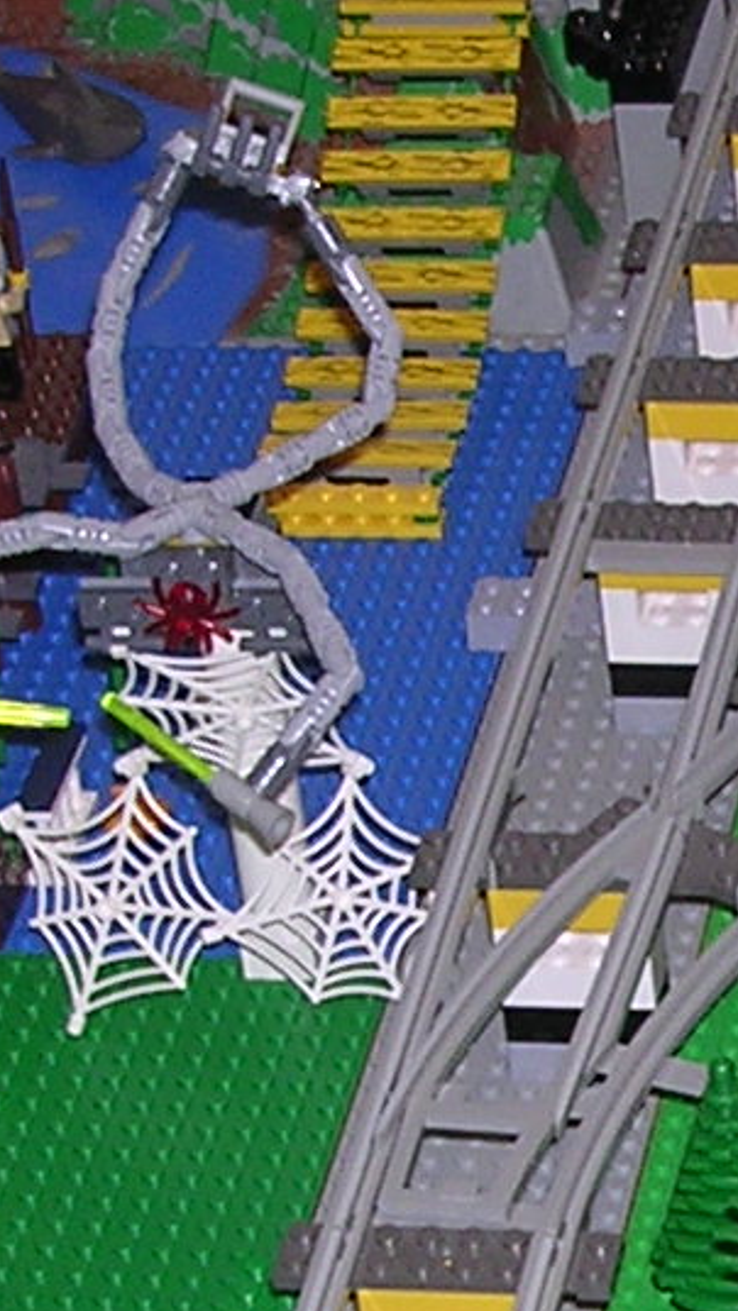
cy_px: 1033
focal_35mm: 158
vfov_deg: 13.5
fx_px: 5498
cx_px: 953
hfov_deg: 7.6
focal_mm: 5.8
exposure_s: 1/60.1
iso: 100
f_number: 2.8
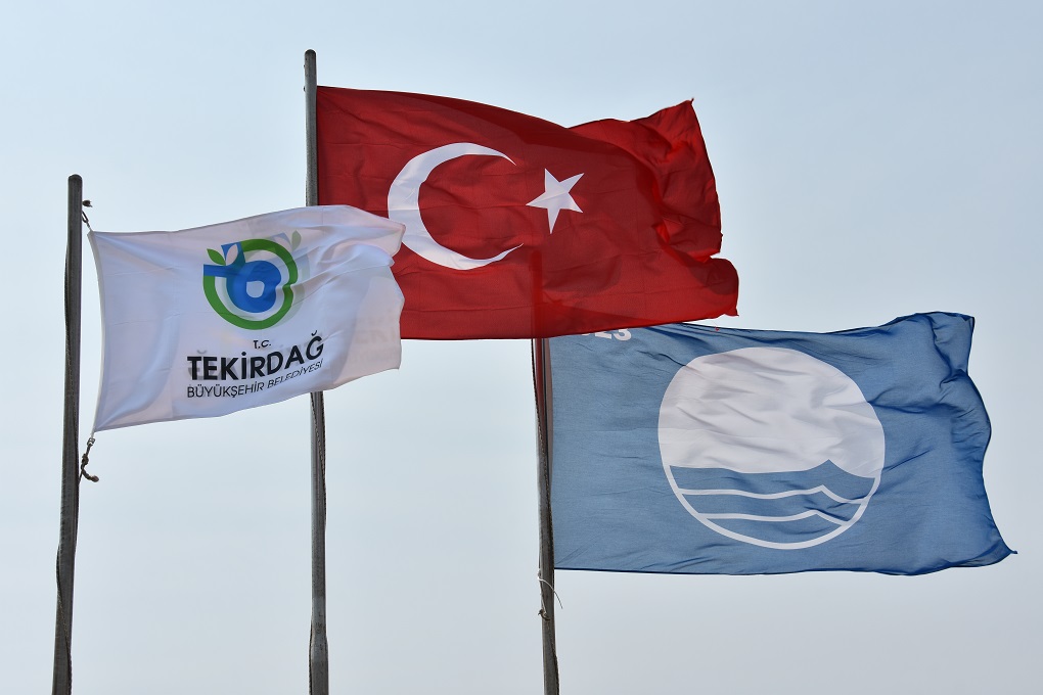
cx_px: 522
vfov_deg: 26.5
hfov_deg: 38.9
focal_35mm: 51
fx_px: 1477
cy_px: 348
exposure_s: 1/500
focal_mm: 34
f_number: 8
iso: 100
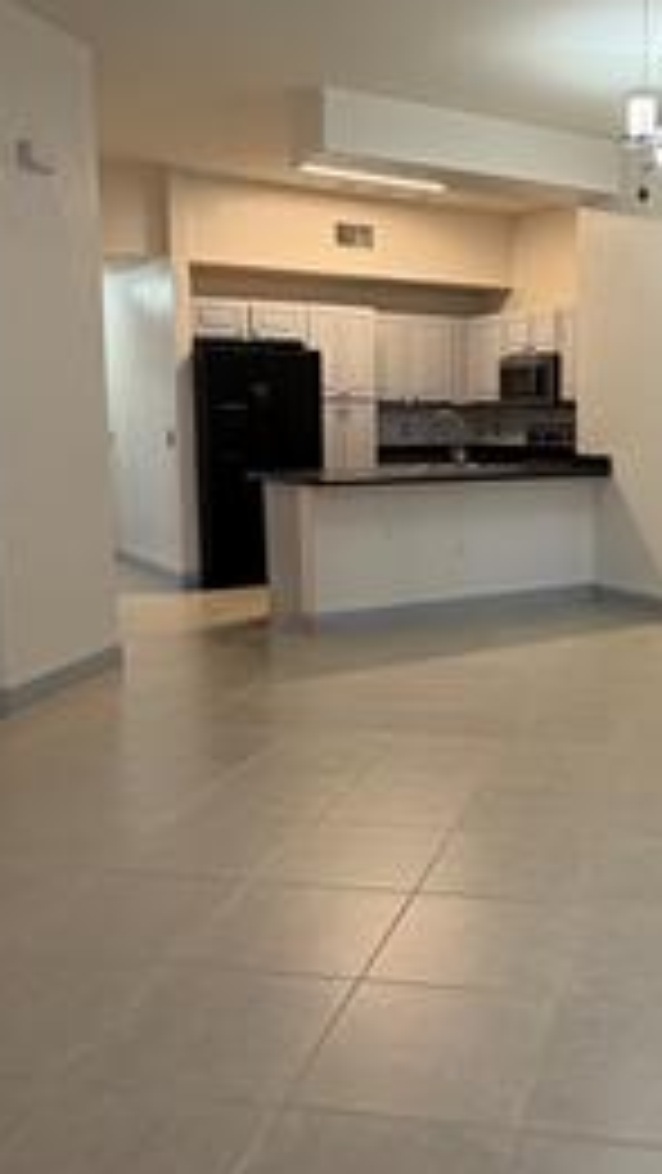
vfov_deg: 56.6
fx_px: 1091
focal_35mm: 35
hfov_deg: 32.7
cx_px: 540
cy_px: 558
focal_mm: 2.22
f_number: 2.2
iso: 200
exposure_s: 1/60
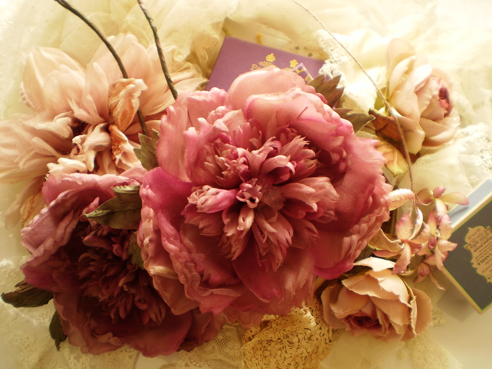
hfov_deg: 51.4
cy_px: 184
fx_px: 512
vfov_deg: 39.7
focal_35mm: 36
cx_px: 246
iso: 64
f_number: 3.1
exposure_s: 1/40
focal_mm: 6.3
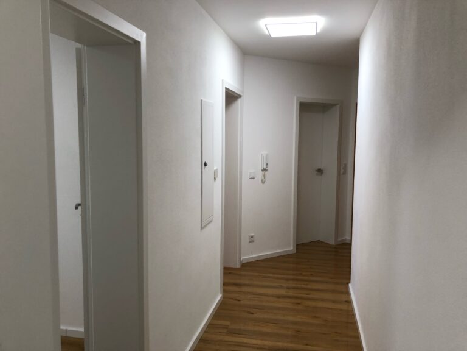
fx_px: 378
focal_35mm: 28
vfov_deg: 49.7
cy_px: 176
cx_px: 234
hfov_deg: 63.4
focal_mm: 4
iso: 25
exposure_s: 1/33
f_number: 1.8
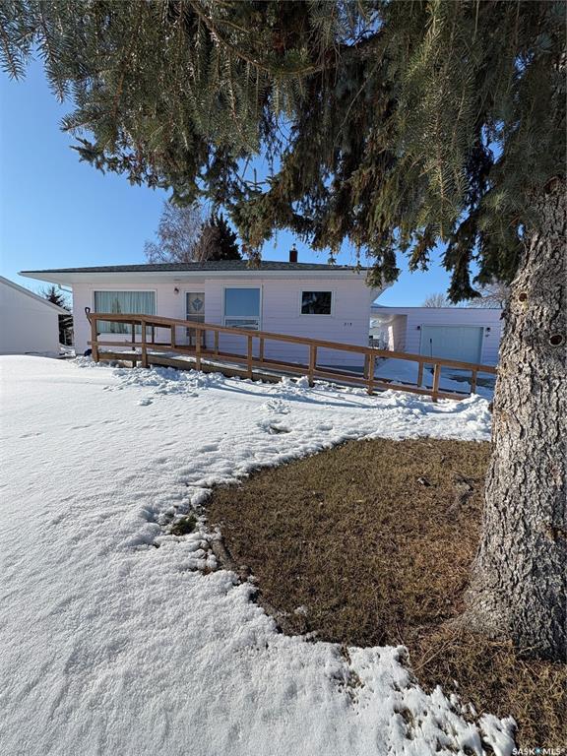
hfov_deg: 85.7
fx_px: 306
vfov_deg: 102.1
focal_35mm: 14
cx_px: 284
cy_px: 378
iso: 50
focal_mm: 2.22
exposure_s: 1/2874
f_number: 2.2
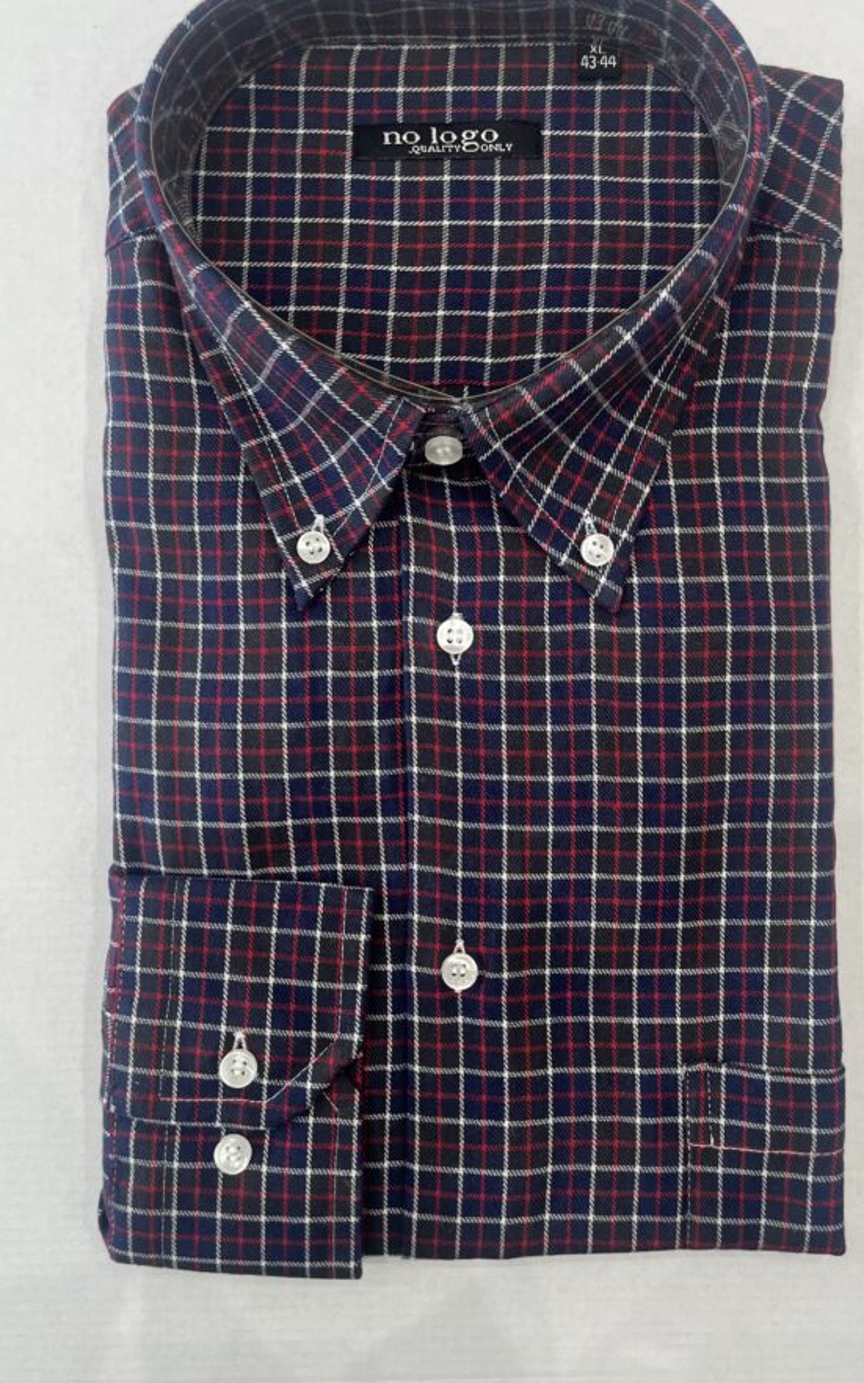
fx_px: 1206
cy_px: 640
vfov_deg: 59.6
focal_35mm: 32
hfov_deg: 39.4
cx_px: 469
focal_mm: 5.1
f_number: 1.6
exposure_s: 1/100
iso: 80
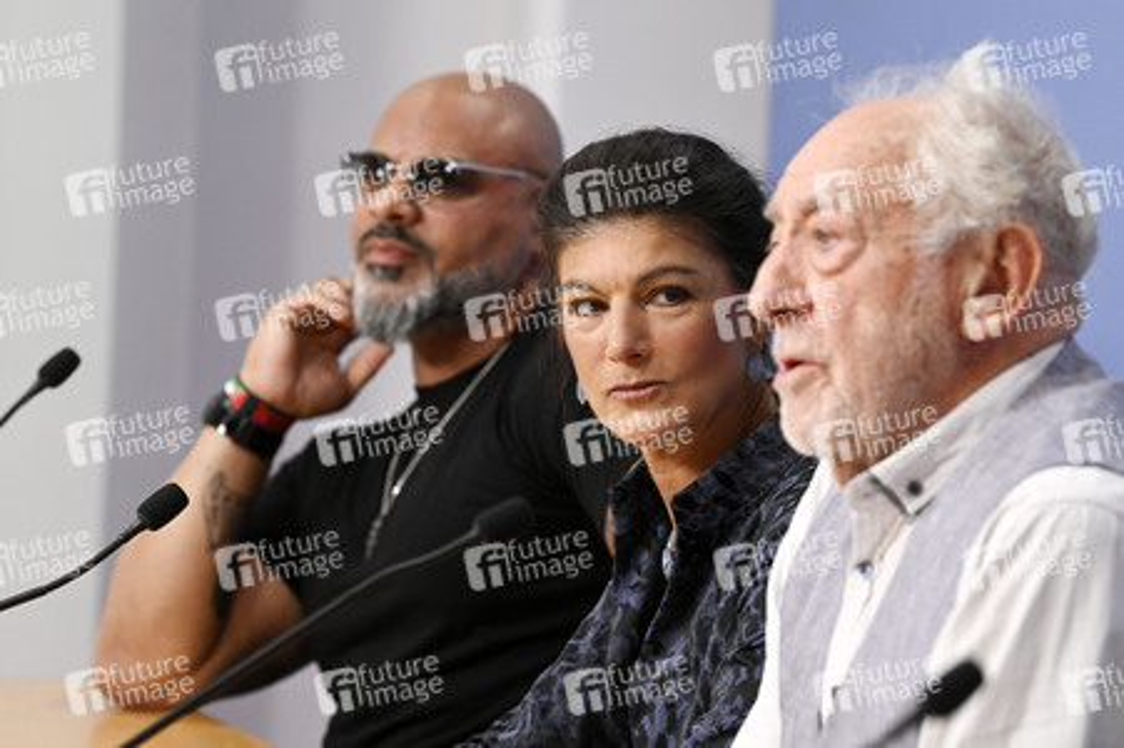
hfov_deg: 10.3
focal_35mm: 200
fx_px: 6240
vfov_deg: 6.9
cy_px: 374
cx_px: 562
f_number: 6.3
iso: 2500
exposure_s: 1/320
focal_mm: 200
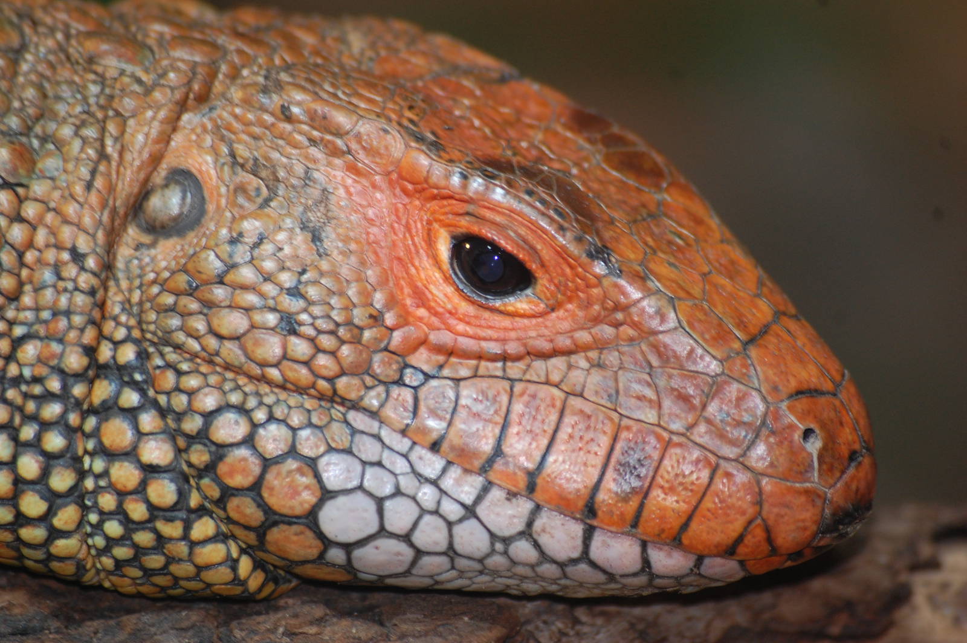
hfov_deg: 6.9
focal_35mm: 300
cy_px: 322
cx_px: 484
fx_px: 8052
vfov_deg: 4.6
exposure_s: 1/60
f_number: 5.6
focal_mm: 200
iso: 400
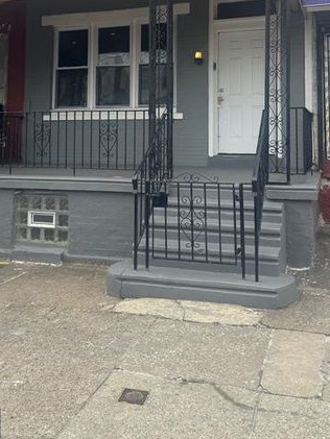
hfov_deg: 37.7
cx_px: 148
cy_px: 97
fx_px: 483
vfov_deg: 46.7
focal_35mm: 38
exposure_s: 1/1261
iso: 80
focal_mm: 6.76
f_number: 1.78
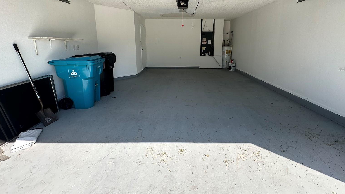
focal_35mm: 16
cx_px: 178
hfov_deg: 99.3
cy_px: 69
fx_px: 146
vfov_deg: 65.7
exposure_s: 1/339
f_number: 2.2
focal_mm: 2.22
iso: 40
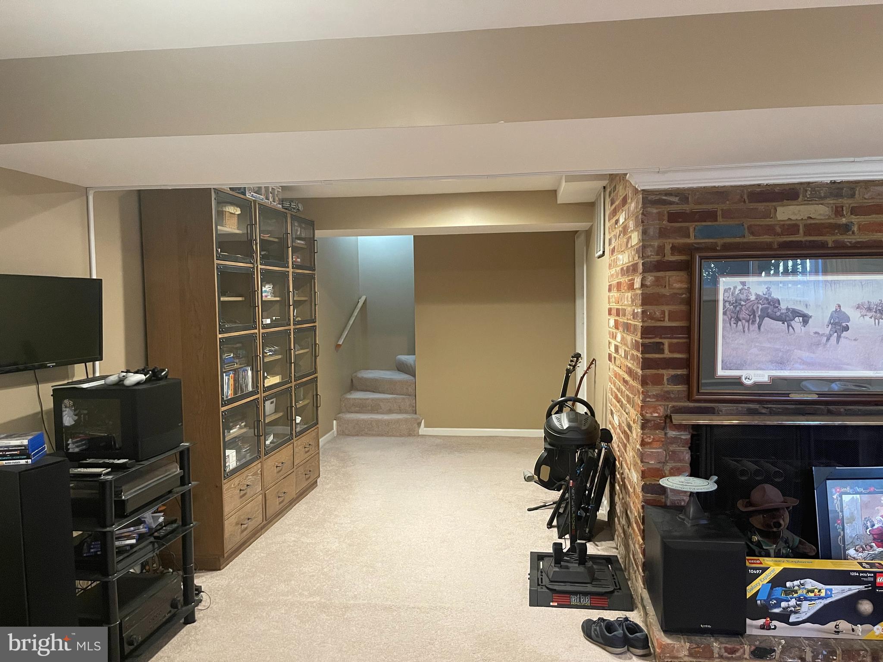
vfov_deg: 53.1
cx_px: 442
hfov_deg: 67.3
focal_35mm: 26
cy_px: 331
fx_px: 663
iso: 500
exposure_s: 1/60
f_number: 1.6
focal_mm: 5.1
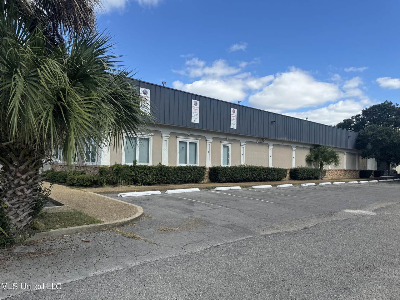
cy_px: 150
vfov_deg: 56.8
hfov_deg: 71.6
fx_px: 277
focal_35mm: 24
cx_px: 200
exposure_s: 1/3802
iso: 80
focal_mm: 6.86
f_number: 1.78
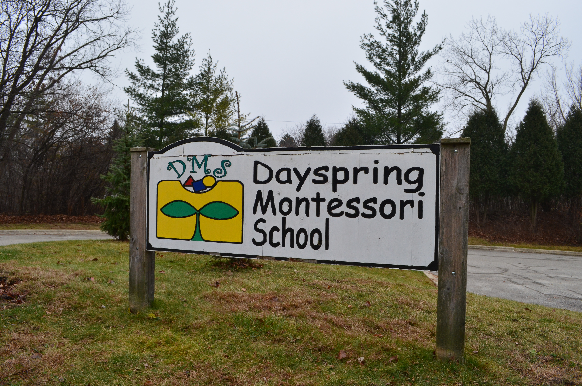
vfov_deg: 47.7
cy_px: 193
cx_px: 291
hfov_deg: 67.5
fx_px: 436
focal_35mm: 27
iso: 400
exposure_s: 1/125
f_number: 9
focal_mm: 18
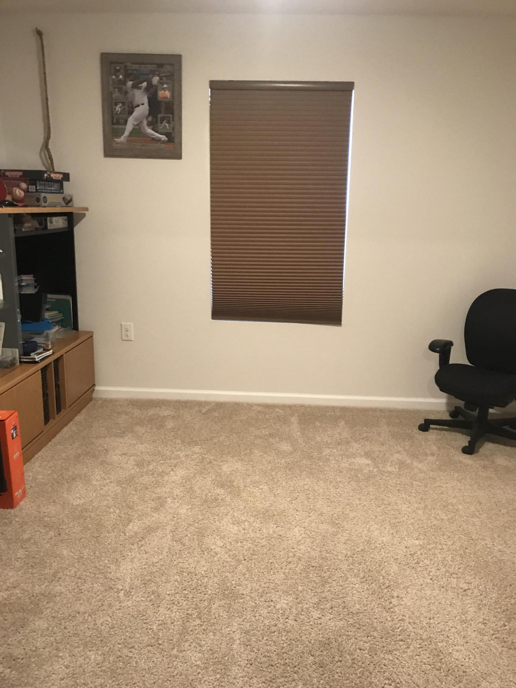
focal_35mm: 28
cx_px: 258
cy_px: 344
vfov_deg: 63.4
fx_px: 557
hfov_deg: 49.7
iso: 100
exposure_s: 1/15
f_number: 1.8
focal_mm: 3.99
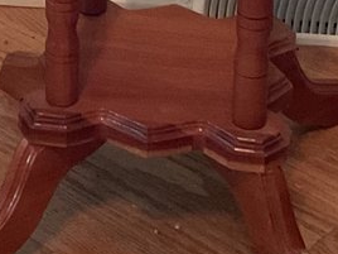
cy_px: -204
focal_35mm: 164
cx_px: 12
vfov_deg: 8.7
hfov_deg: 11.9
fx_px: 1601
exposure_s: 1/30
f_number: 1.8
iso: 250
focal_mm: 3
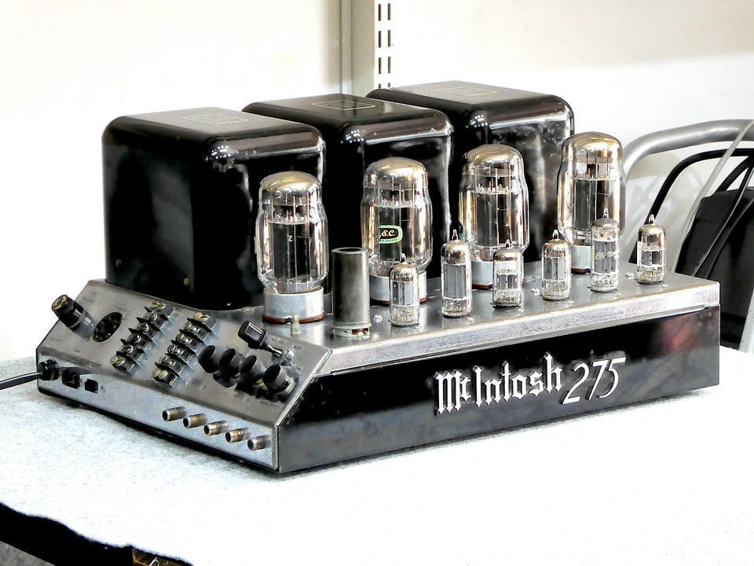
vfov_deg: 12.0
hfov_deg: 15.9
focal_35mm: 124
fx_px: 2701
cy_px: 283
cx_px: 377
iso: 1600
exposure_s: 1/20
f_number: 8
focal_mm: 22.3
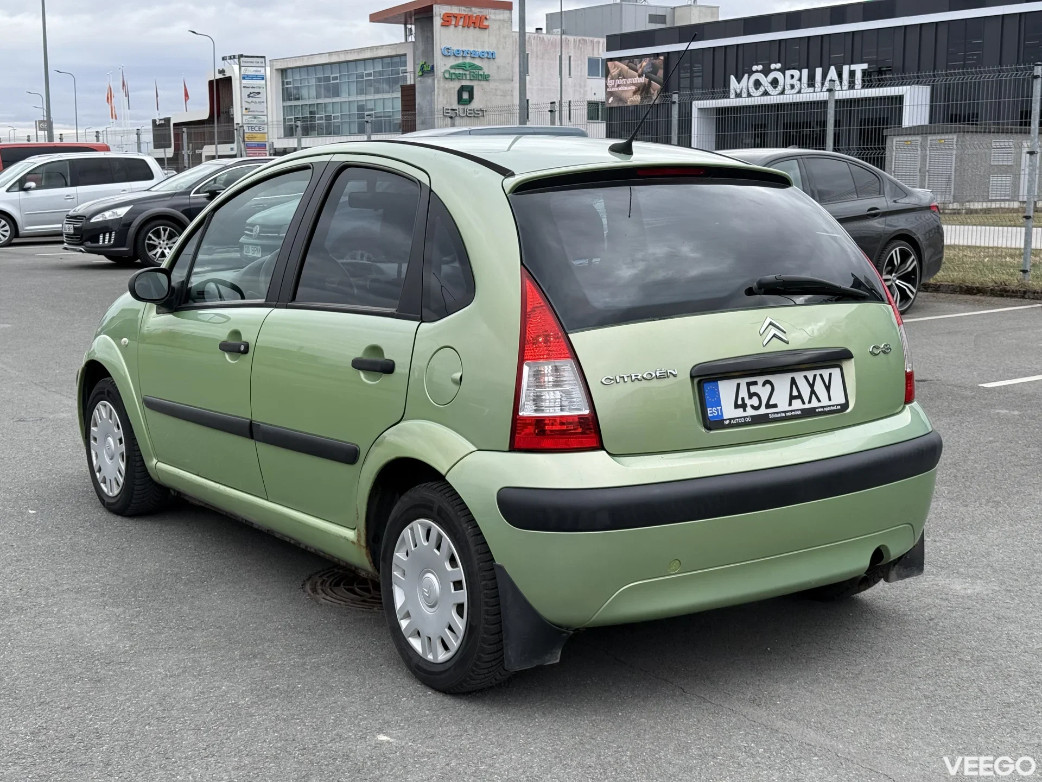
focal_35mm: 48
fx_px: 1445
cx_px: 521
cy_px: 391
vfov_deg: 30.3
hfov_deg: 39.7
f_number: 1.78
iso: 64
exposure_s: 1/1403
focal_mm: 6.76
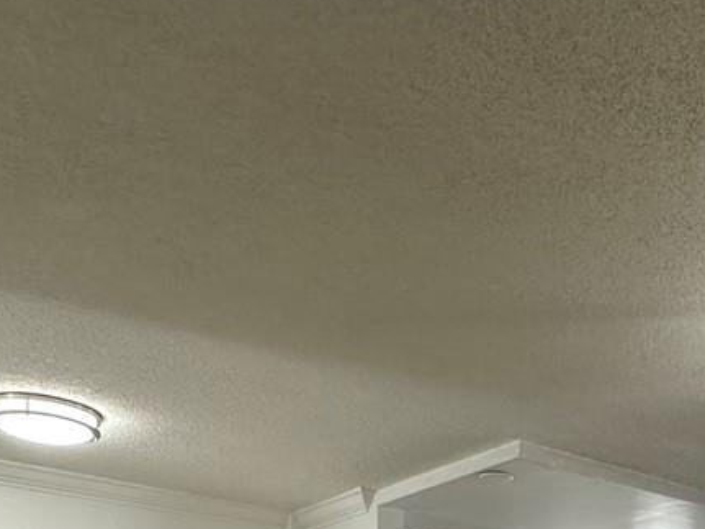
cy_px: 801
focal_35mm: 52
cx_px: 631
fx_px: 1059
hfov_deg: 34.8
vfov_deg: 22.7
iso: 160
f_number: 2.2
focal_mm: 2.22
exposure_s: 1/120
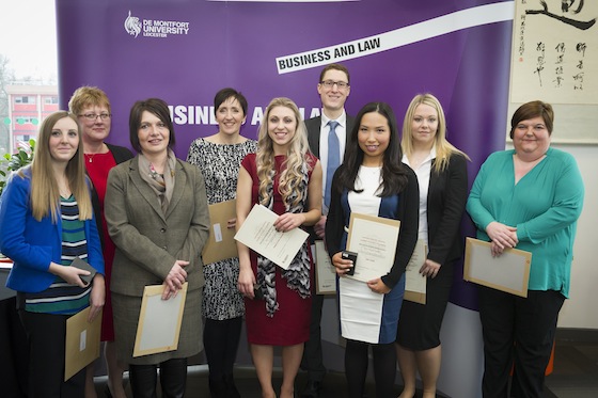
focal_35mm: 38
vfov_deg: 35.0
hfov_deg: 50.7
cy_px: 199
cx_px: 299
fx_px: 631
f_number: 4.5
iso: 3200
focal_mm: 38
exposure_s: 1/160
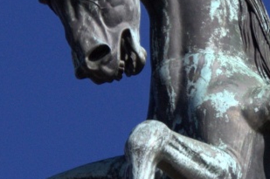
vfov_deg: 1.4
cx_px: 232
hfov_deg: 2.2
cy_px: 109
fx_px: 7099
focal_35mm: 948
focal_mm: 122
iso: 500
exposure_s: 1/250
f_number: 5.6
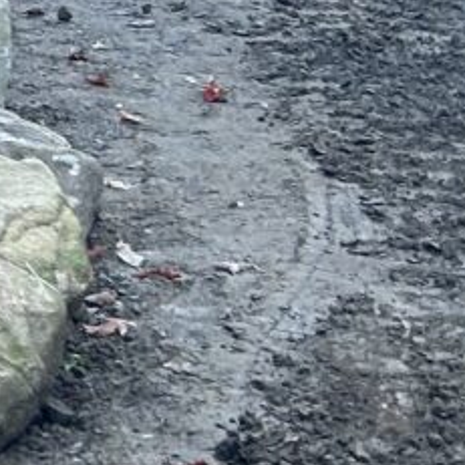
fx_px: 3100
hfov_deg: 7.6
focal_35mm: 204
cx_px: -892
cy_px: -145
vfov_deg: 8.5
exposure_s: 1/121
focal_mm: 5.7
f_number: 1.5
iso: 50
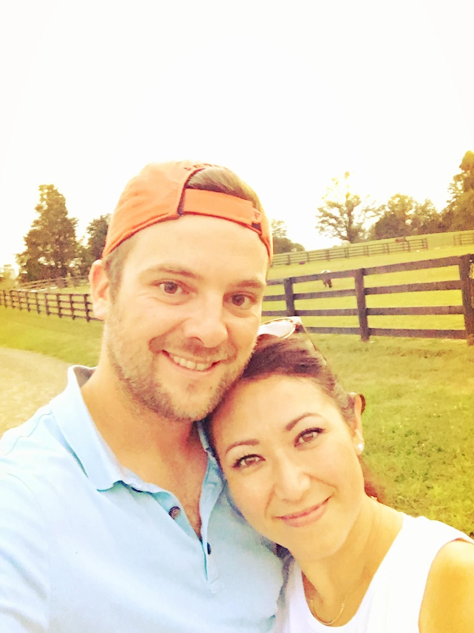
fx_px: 292
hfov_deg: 78.1
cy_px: 316
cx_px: 237
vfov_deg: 94.5
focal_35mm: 16
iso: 1000
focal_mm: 2.65
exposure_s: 1/15
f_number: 2.2
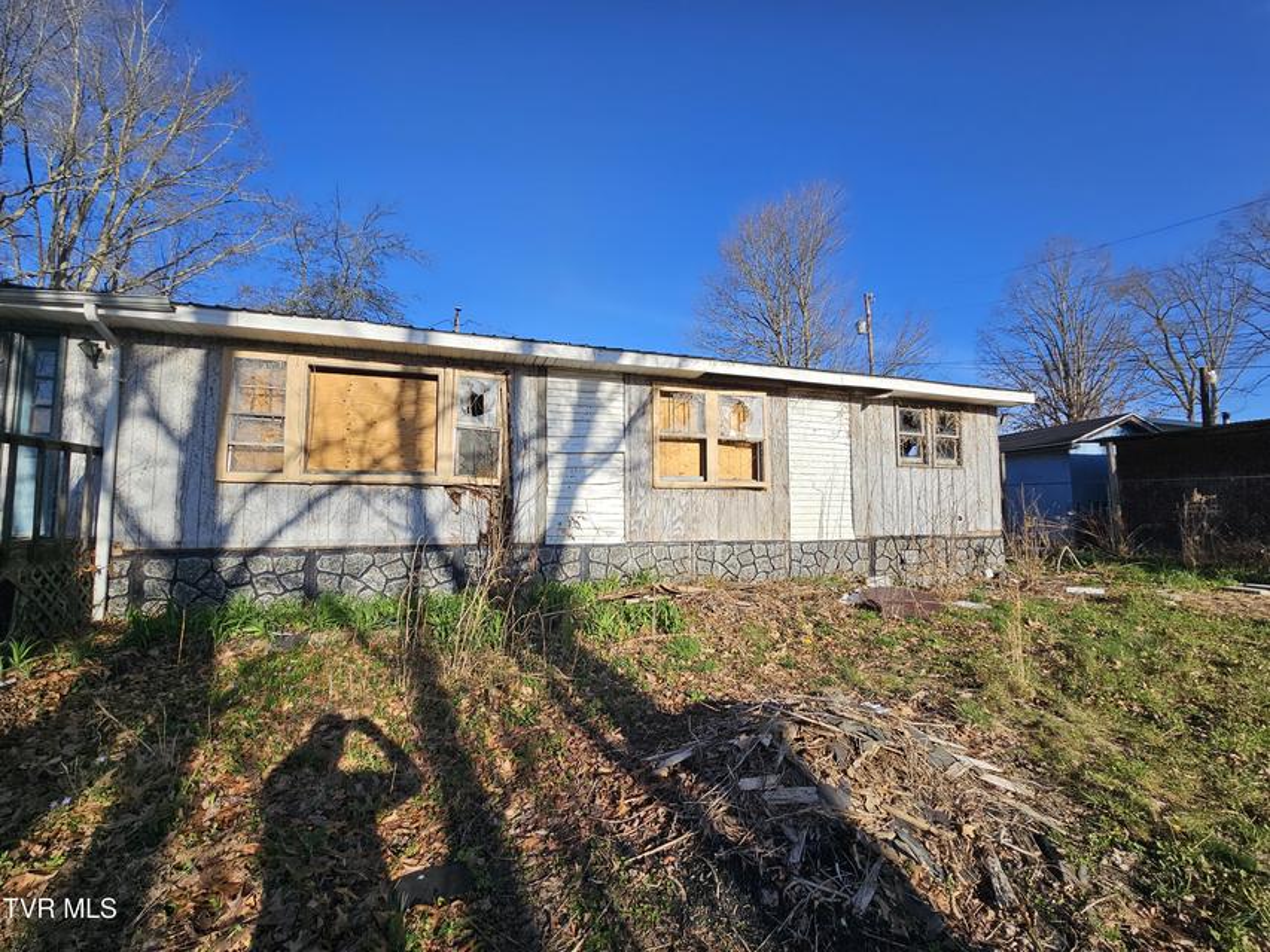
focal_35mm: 13
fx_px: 477
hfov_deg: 106.2
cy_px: 476
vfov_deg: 89.9
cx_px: 635
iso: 50
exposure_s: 1/2289
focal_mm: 2.2
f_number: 2.2
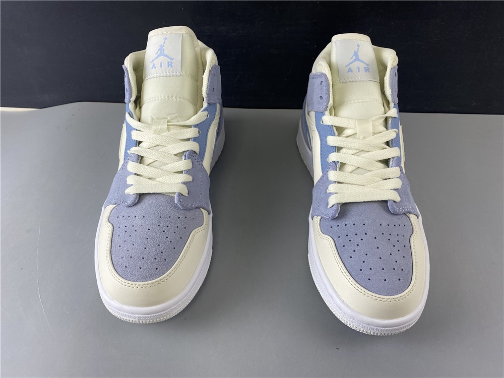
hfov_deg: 67.3
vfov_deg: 53.1
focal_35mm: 26
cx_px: 252
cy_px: 189
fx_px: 379
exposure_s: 1/100
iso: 80
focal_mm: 4.25
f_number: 1.8
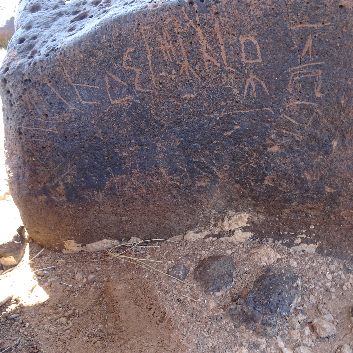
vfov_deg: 55.6
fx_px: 335
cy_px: 181
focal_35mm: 29
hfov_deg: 54.4
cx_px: 237
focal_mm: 4.1
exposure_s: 1/50
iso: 80
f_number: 3.5
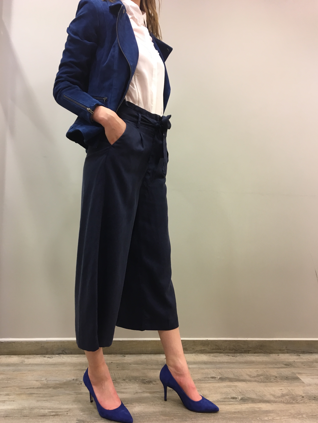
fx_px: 355
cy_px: 212
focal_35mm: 29
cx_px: 159
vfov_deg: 61.7
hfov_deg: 48.2
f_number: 2.2
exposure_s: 1/33
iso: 100
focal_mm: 4.15
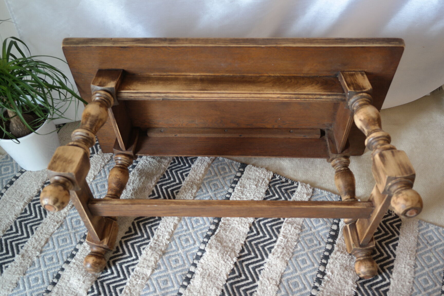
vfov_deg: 33.4
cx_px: 222
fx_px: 493
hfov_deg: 48.5
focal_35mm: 40
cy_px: 148
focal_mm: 26
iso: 400
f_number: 5.6
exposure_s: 1/30
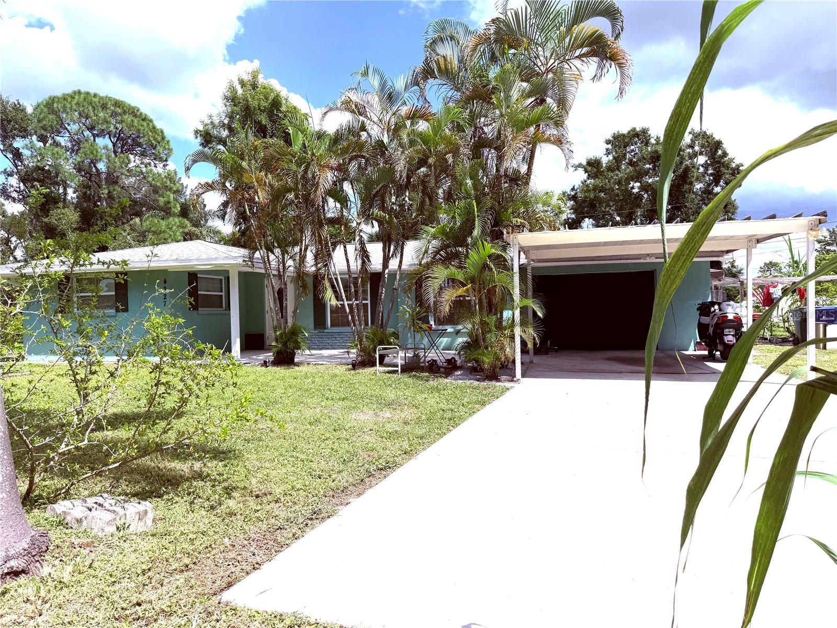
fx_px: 580
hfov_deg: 71.6
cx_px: 418
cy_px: 314
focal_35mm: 24
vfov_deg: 56.8
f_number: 1.78
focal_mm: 6.76
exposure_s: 1/7353
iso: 80
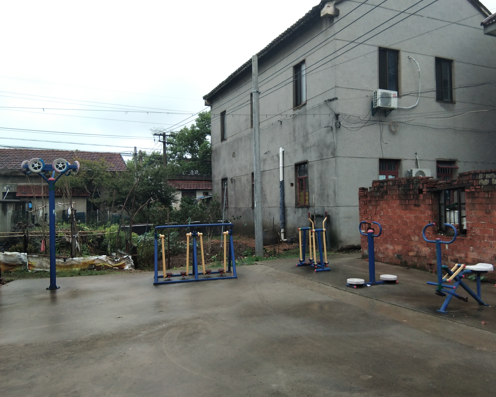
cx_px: 264
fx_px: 484
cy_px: 200
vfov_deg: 44.5
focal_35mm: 33
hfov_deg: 54.2
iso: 50
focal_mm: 3.69
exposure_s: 1/166
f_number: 2.2
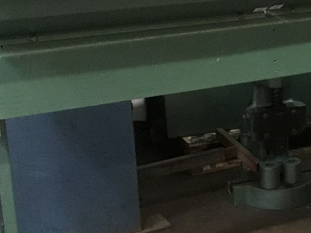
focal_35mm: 108
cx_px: 449
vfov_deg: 13.7
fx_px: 970
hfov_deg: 16.7
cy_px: 153
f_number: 2.4
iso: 320
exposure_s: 1/17
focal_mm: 3.3
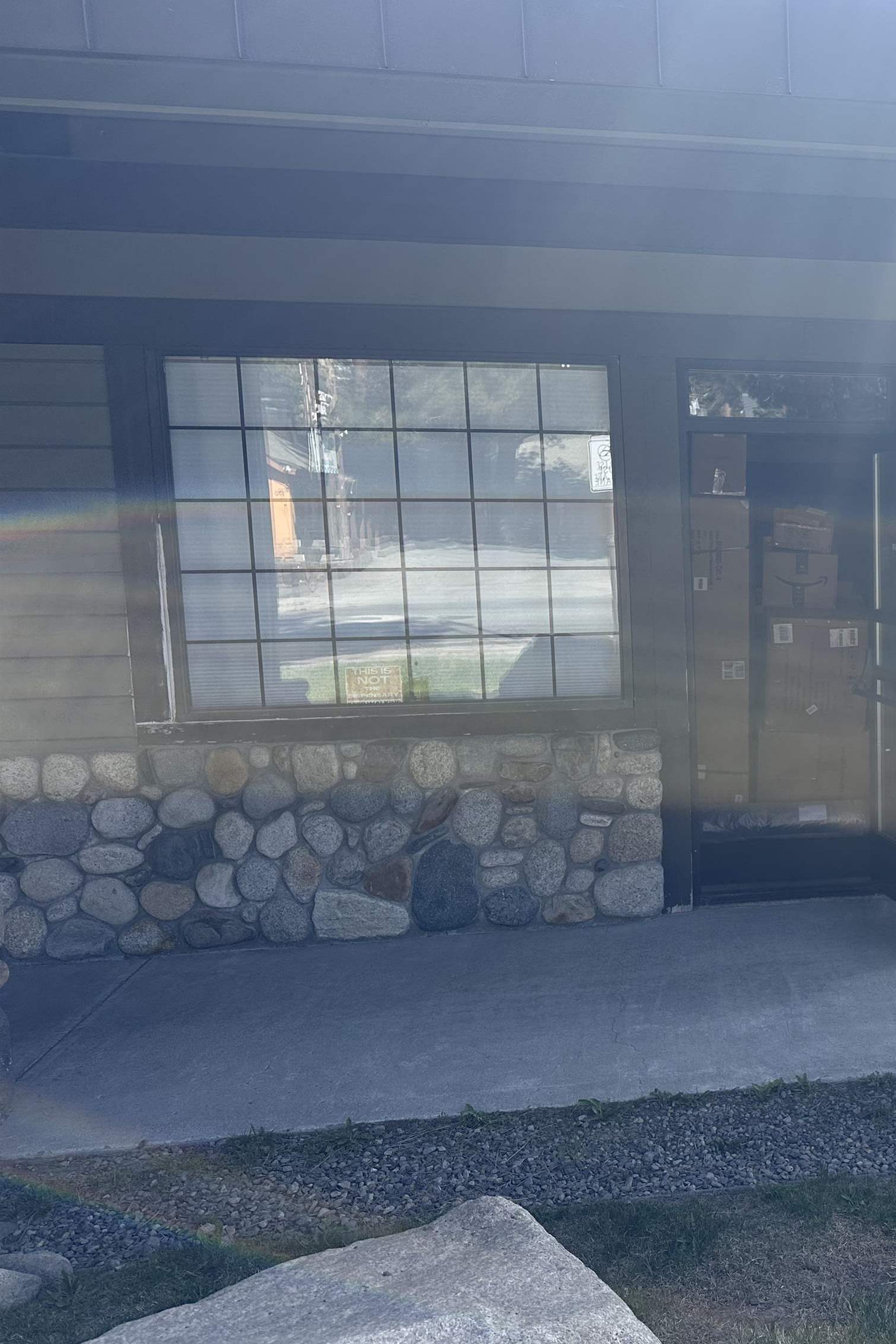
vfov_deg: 55.8
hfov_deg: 35.0
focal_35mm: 34
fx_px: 1269
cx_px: 914
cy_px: 678
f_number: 1.78
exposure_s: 1/989
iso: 80
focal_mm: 6.86
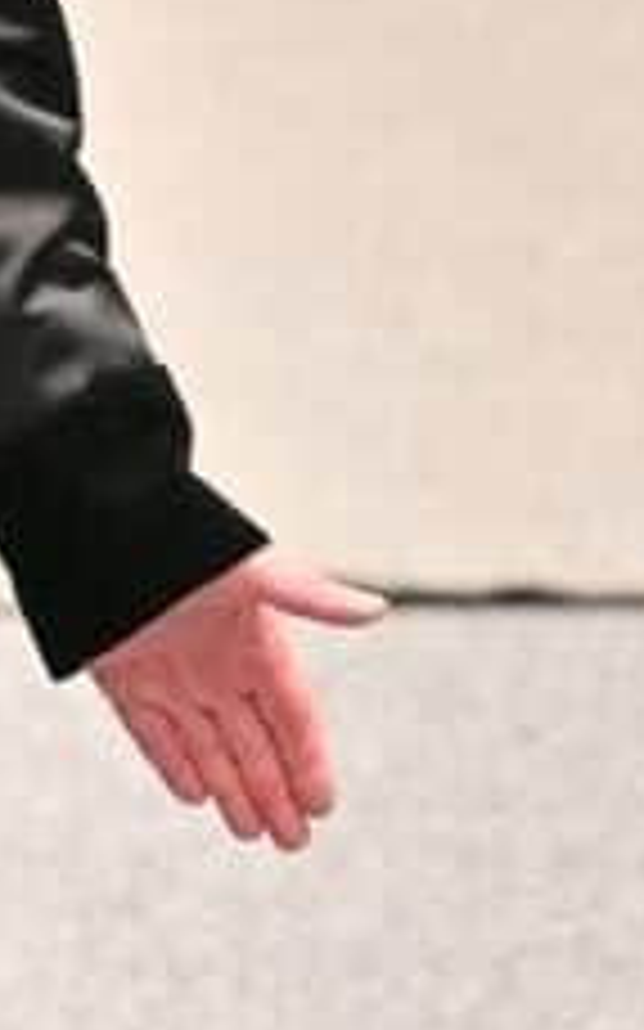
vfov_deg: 1.8
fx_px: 33523
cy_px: 328
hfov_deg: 1.1
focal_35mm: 1193
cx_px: -567
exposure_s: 1/160
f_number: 2.8
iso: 320
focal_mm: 175
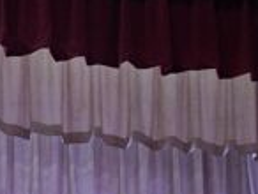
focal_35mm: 161
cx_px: -11
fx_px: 1202
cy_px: 503
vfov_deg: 8.3
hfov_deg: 12.1
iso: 40
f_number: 1.8
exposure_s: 1/100
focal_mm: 5.4
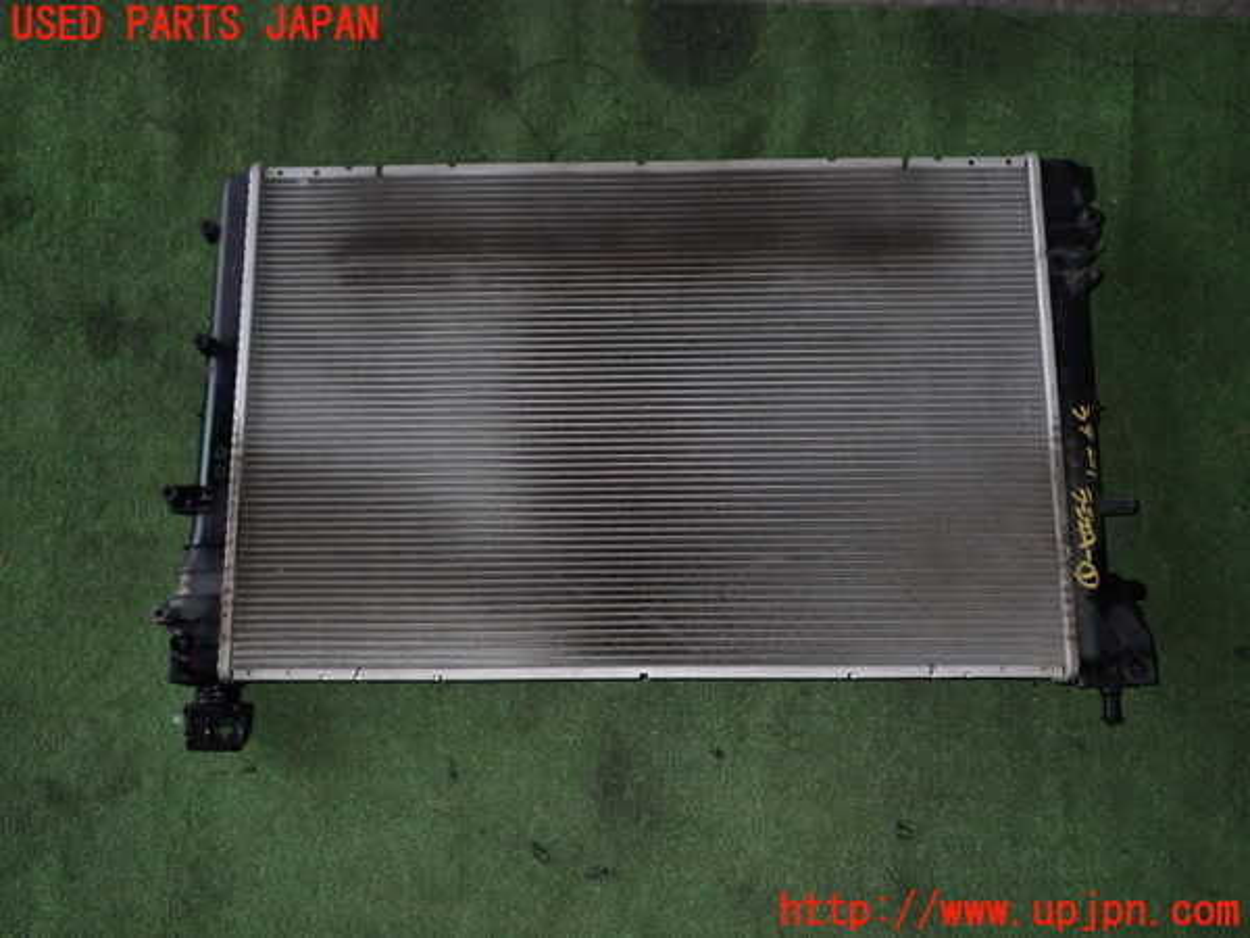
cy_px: 469
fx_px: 1156
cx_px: 625
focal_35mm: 32
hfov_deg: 56.8
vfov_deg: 44.2
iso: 400
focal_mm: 5.79
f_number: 7.1
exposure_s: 1/30
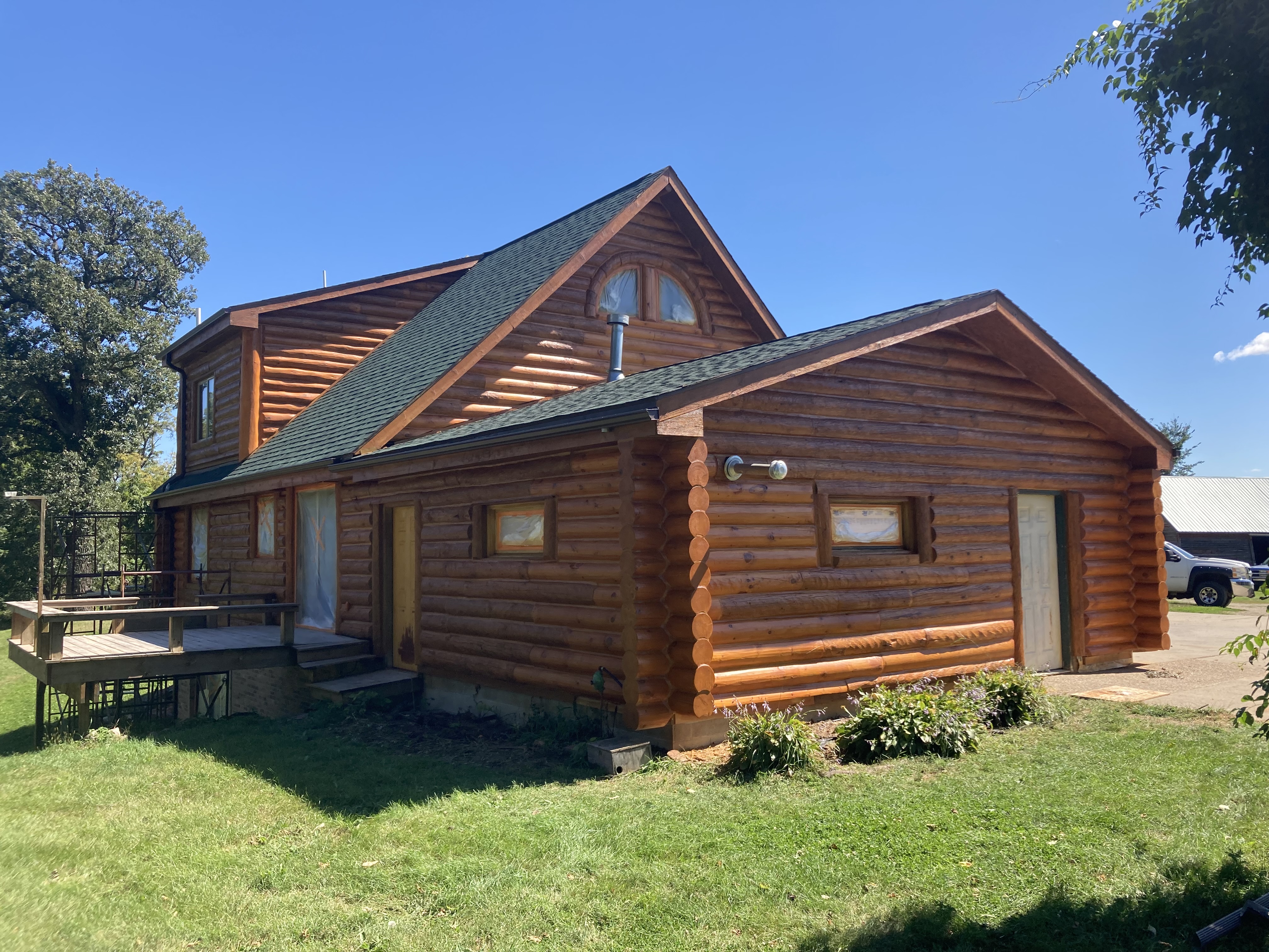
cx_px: 634
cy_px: 476
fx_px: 1026
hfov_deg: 63.4
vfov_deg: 49.7
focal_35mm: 28
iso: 20
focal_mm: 3.99
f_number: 1.8
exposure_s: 1/1116
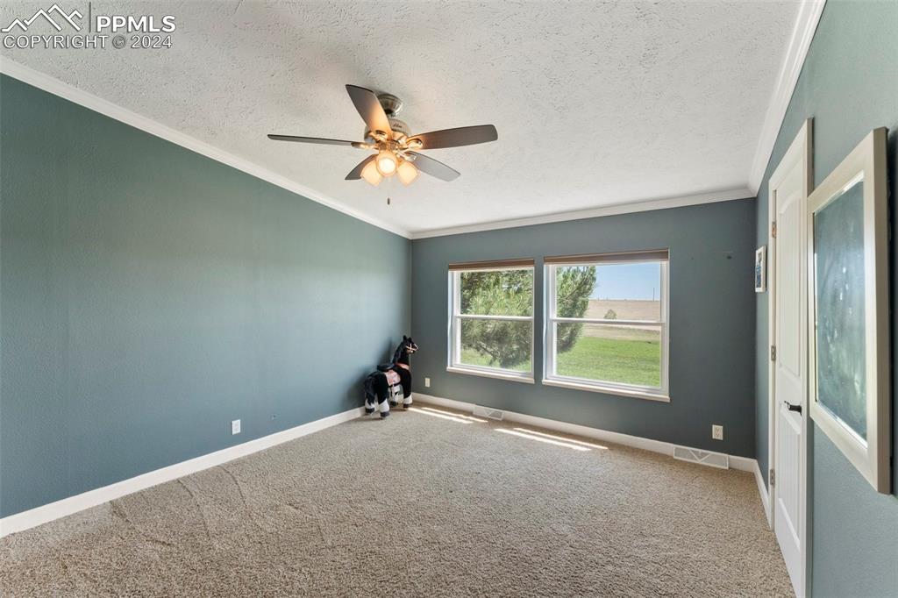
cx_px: 449
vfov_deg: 81.2
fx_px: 349
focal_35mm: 14
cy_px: 299
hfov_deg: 104.3
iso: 500
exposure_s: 1/5
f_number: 8
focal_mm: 14
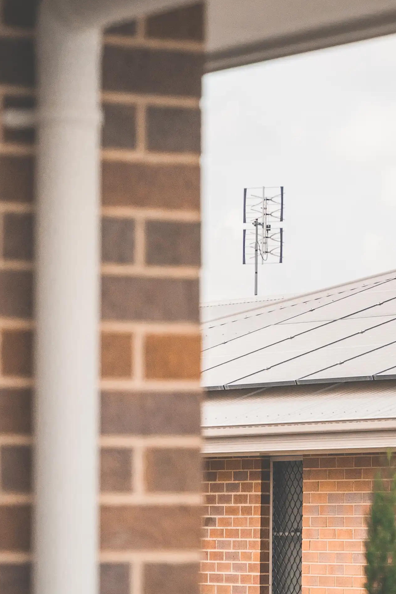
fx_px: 3629
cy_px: 332
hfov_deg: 6.2
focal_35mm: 220
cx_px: 500
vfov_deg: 9.4
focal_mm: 70
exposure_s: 1/3200
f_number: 2.8
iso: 250
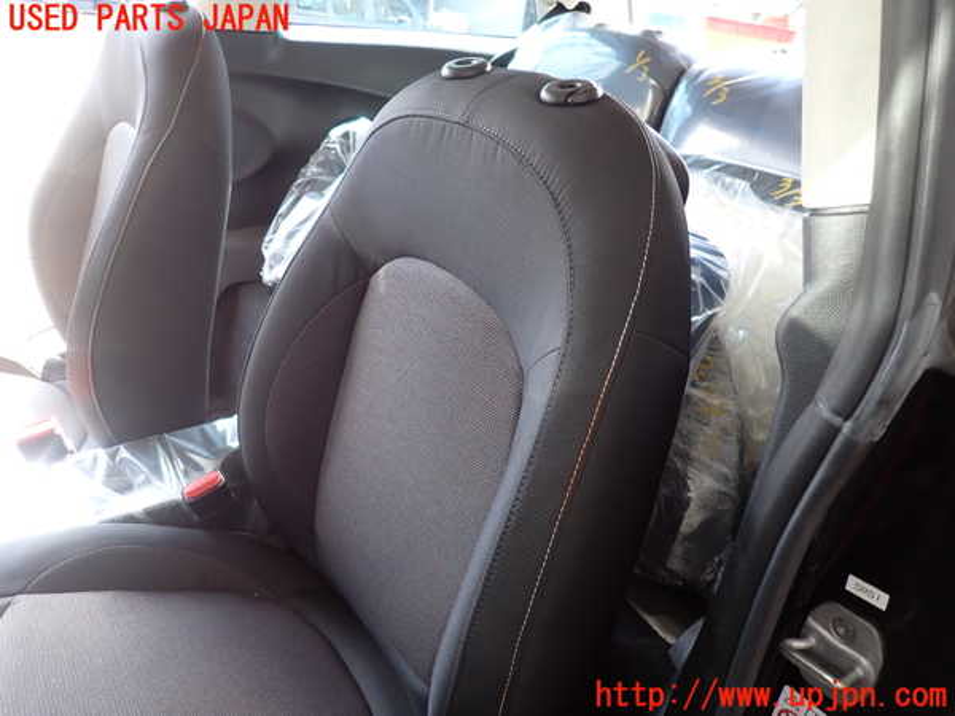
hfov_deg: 69.4
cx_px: 478
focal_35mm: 25
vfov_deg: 54.9
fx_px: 690
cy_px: 358
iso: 200
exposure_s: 1/50
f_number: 2
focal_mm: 4.5
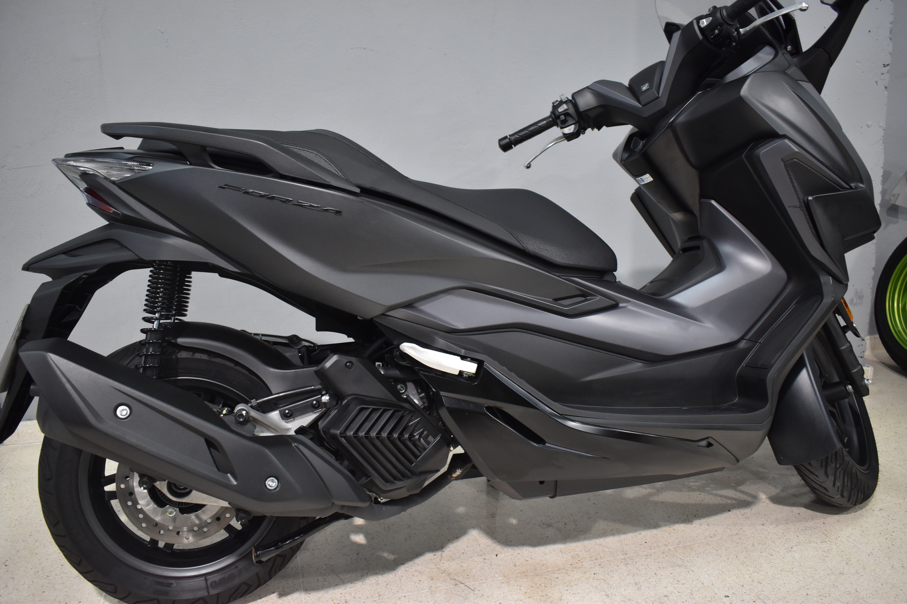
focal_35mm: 30
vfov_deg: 43.6
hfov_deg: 61.9
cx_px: 454
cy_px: 302
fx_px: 756
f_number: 3.5
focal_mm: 20
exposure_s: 1/50
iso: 800
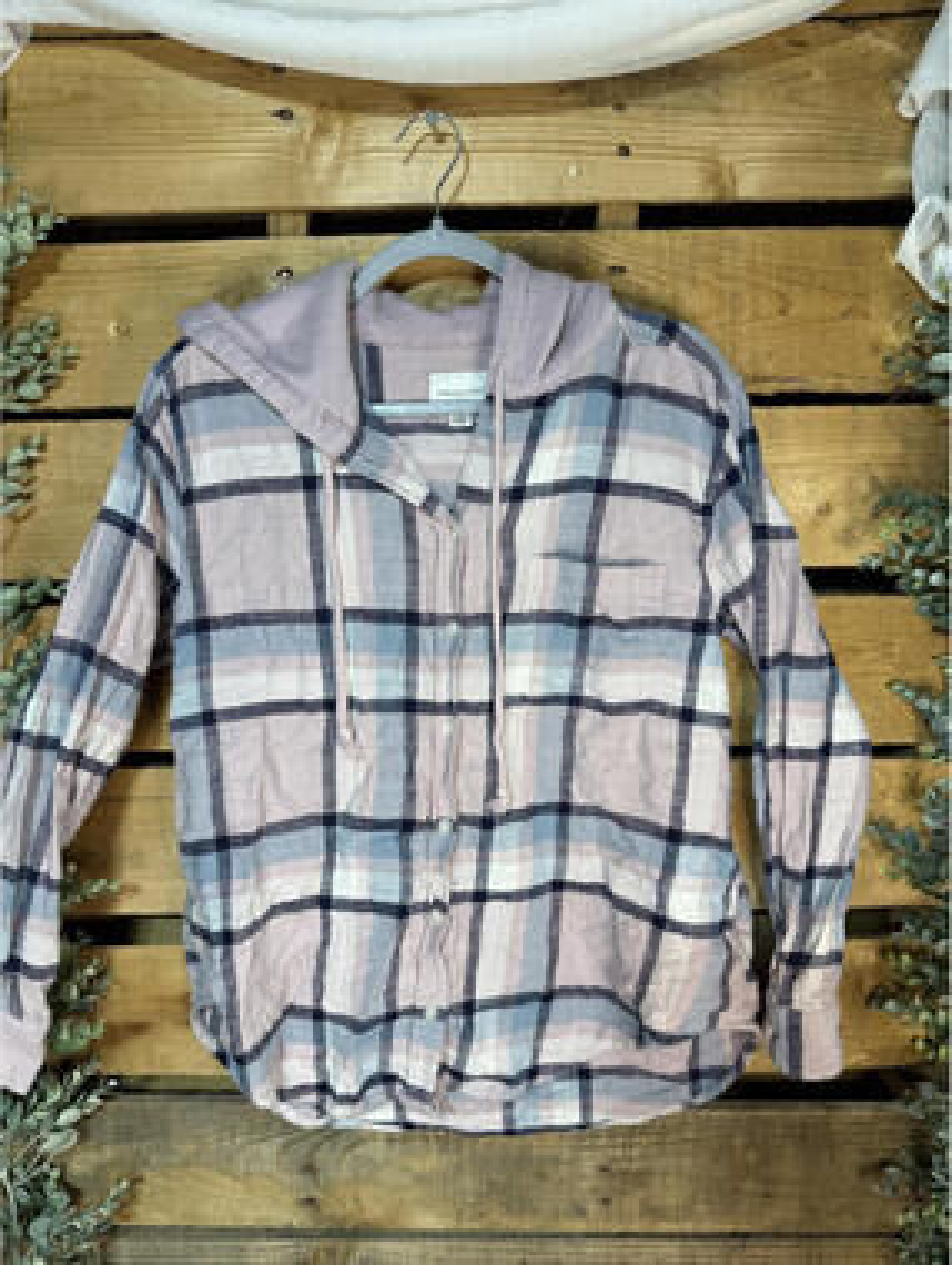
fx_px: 878
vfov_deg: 71.5
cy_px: 632
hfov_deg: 56.9
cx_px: 476
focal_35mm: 24
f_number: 1.78
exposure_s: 1/118
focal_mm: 6.76
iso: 200
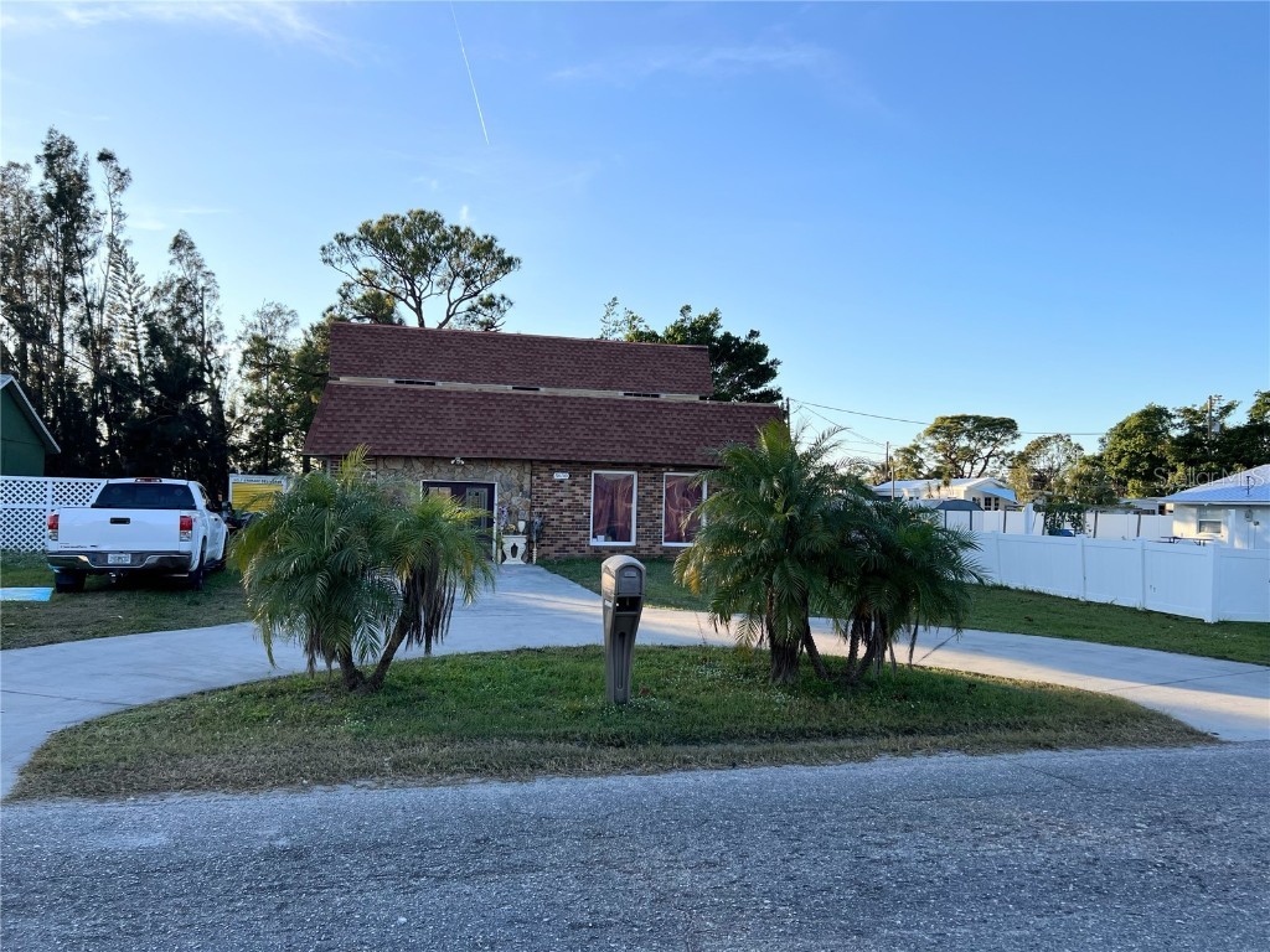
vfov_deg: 53.1
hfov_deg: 67.3
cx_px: 635
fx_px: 954
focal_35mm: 26
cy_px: 476
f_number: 1.5
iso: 50
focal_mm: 5.7
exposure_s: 1/2123
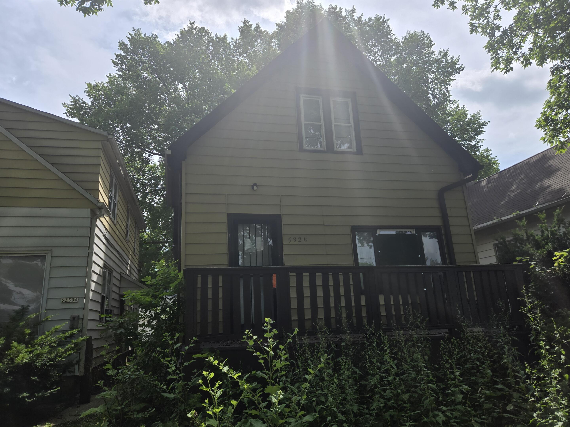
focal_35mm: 24
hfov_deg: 71.6
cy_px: 212
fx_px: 395
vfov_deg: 56.8
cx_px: 284
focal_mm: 5.4
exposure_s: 1/2043
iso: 25
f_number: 1.8
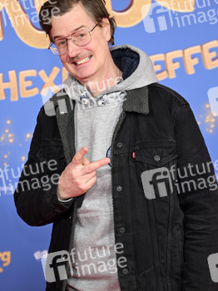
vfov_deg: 25.0
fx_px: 656
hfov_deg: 18.9
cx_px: 108
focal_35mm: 78
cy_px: 138
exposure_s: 1/200
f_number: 2.8
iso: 200
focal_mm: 71
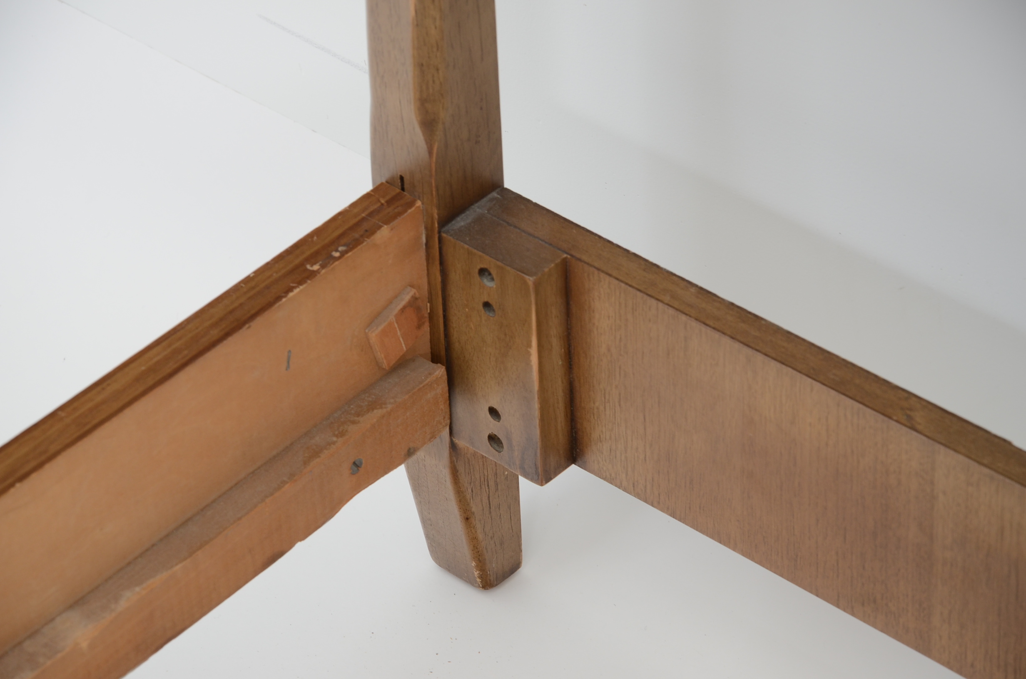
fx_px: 4479
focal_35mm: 158
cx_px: 513
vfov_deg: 8.7
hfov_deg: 13.1
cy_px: 340
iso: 320
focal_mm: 105
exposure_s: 1/100
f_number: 7.1
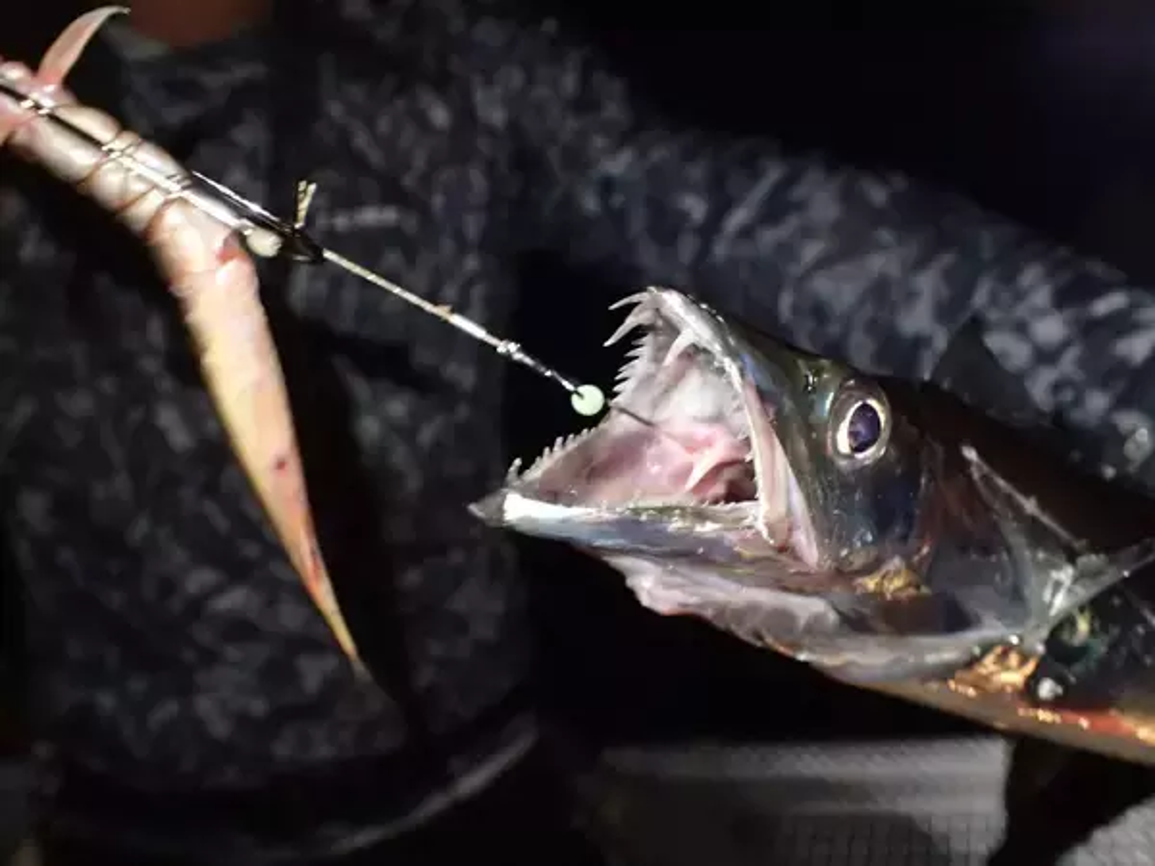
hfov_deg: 60.0
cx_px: 578
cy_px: 433
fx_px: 1001
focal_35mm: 30
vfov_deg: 46.8
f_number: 2.3
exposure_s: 1/30
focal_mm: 5.5
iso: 1000
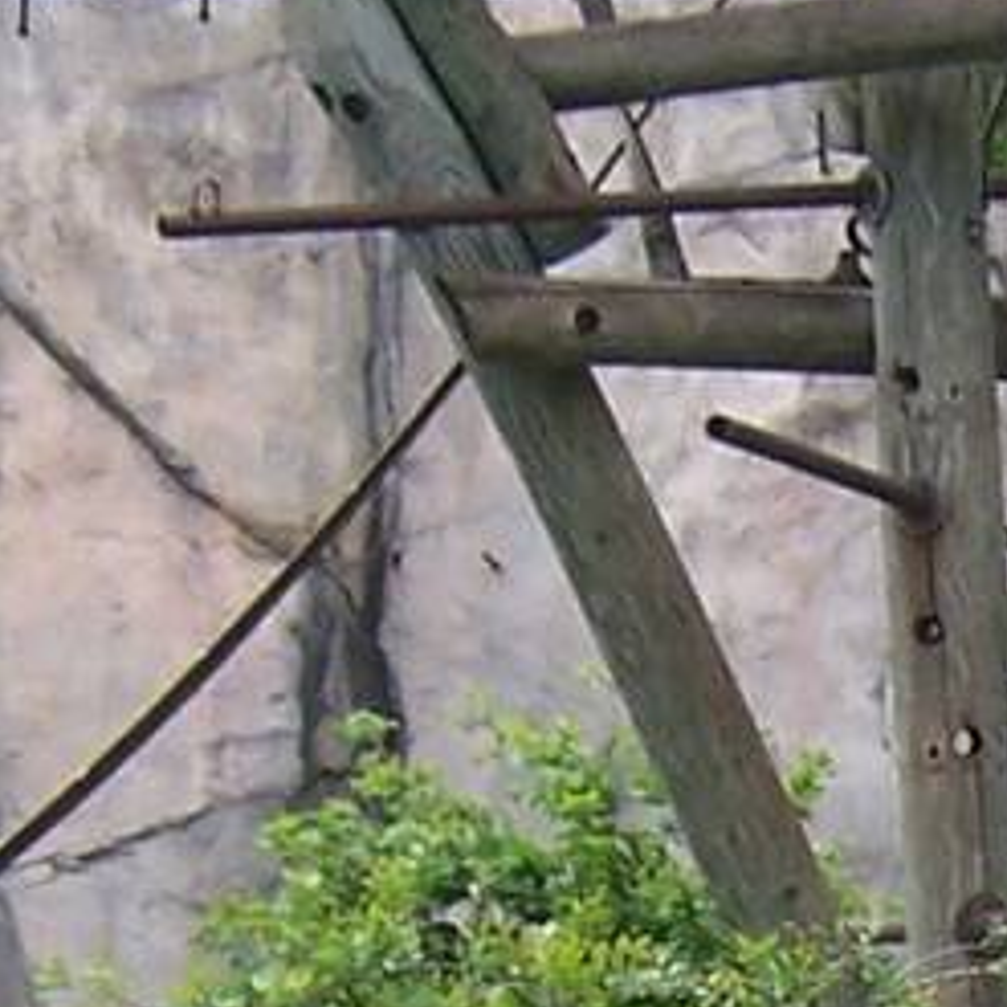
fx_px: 6220
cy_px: 1476
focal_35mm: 189
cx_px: 1296
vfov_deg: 9.0
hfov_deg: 9.1
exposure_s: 1/350
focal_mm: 5.5
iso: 80
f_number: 3.4
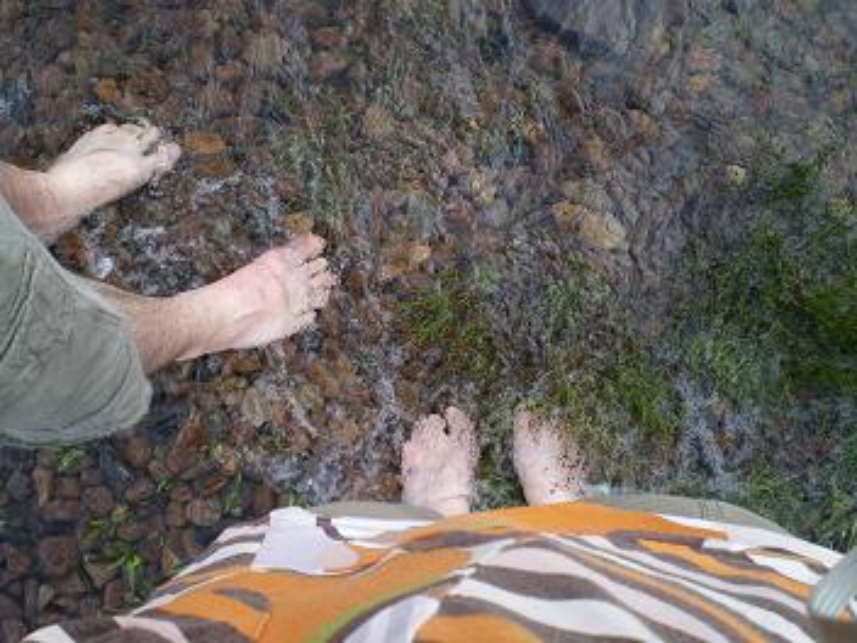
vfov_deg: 37.7
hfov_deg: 49.0
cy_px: 322
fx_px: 941
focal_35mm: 38
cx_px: 428
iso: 64
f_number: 3.1
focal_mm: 6.3
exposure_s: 1/200
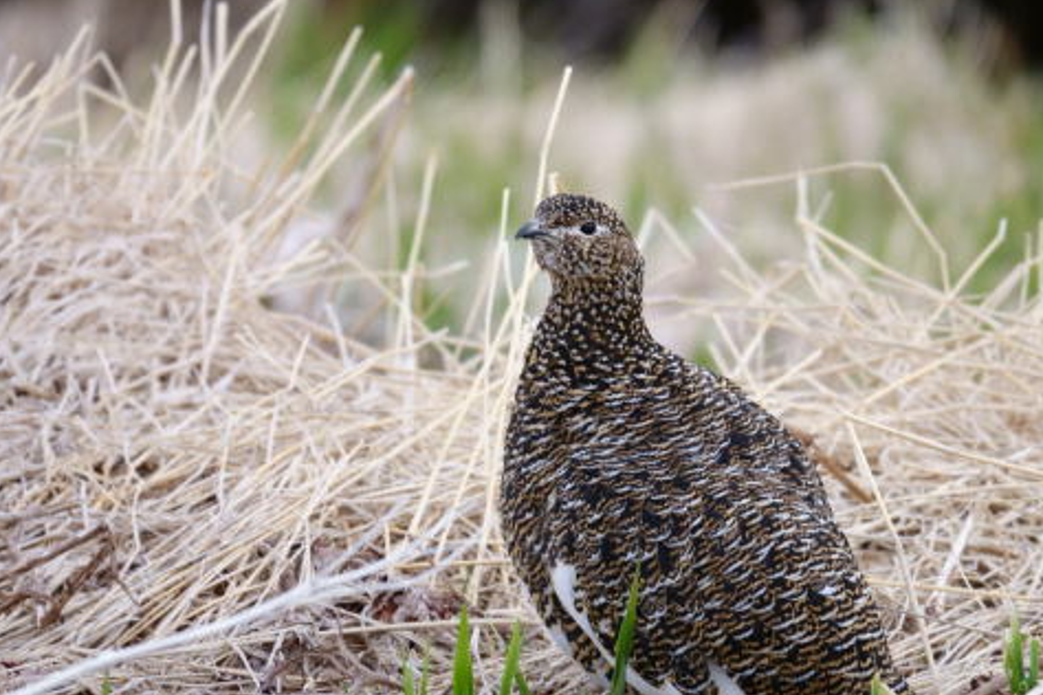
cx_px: 695
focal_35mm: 810
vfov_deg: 1.7
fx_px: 23466
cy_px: 441
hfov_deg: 2.5
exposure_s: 1/200
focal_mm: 220
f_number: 4
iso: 400
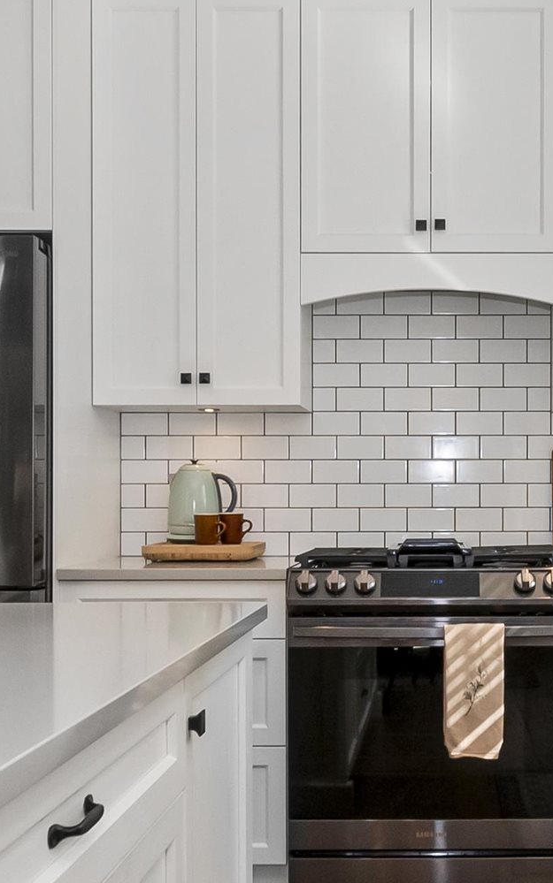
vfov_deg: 42.5
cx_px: 422
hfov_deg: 27.0
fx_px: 1133
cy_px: 501
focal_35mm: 47
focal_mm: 10
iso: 250
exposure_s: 1/80
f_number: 9
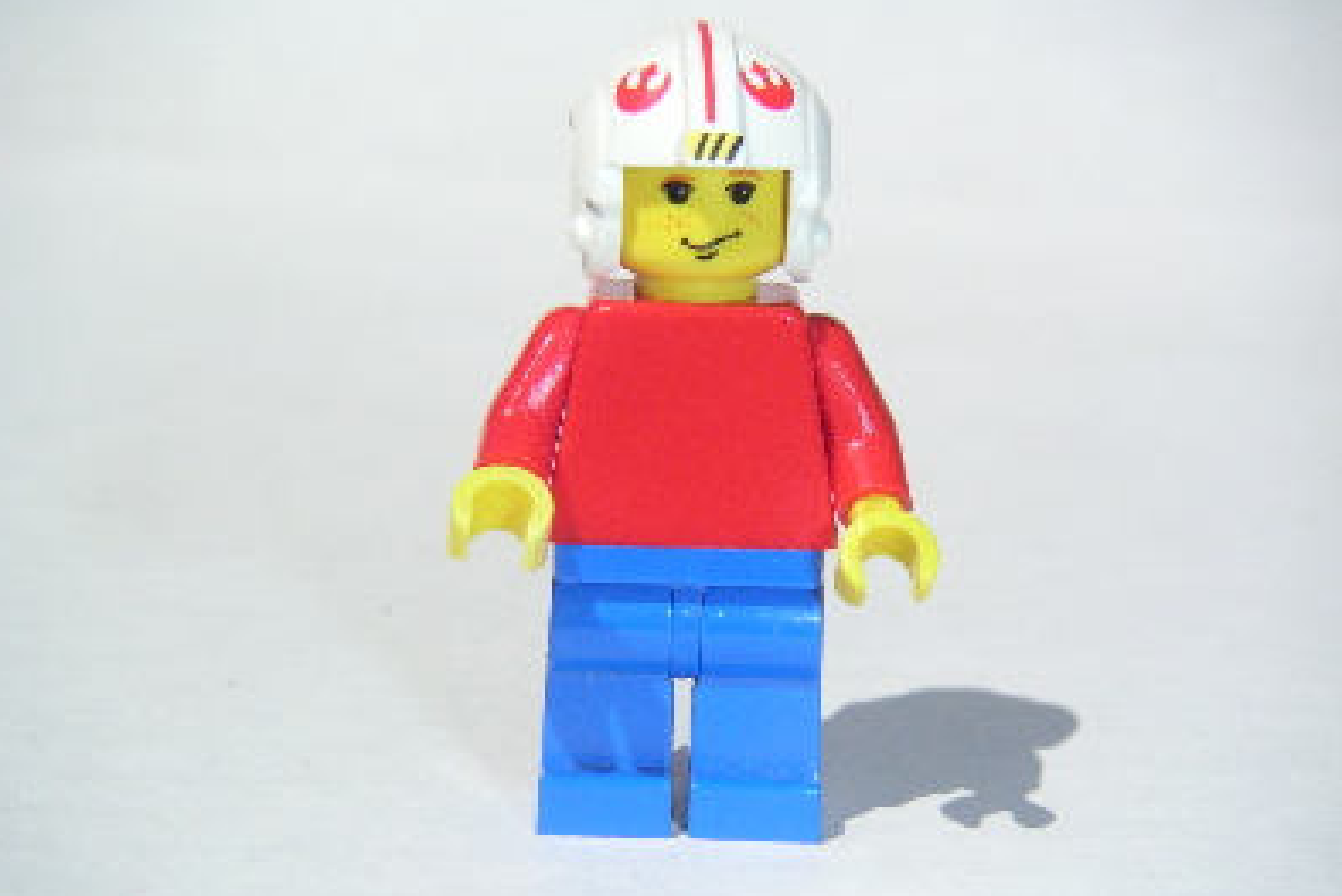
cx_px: 664
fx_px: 2871
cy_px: 474
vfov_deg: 17.7
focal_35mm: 77
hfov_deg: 26.3
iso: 160
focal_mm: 11.3
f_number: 8
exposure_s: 1/1000
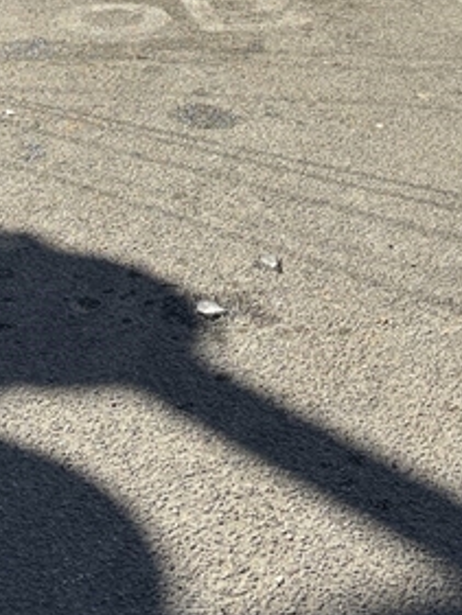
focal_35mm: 71
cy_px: 13
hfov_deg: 20.6
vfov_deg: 26.1
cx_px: 123
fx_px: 1263
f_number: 1.6
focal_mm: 5.96
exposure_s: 1/3831
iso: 64
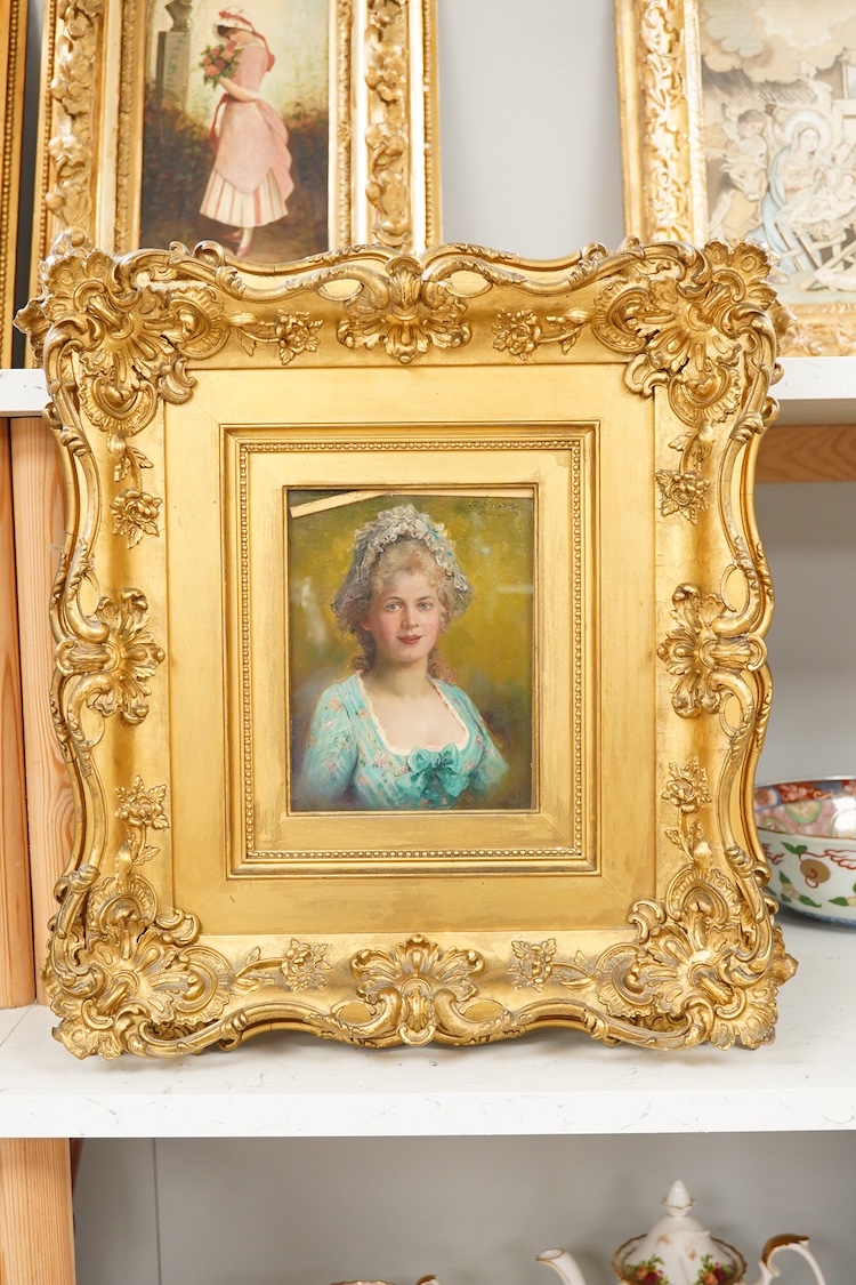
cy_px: 642
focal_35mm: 45
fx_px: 1605
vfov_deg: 43.6
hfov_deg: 29.9
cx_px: 428
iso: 2500
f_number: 5
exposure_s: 1/100
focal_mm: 30
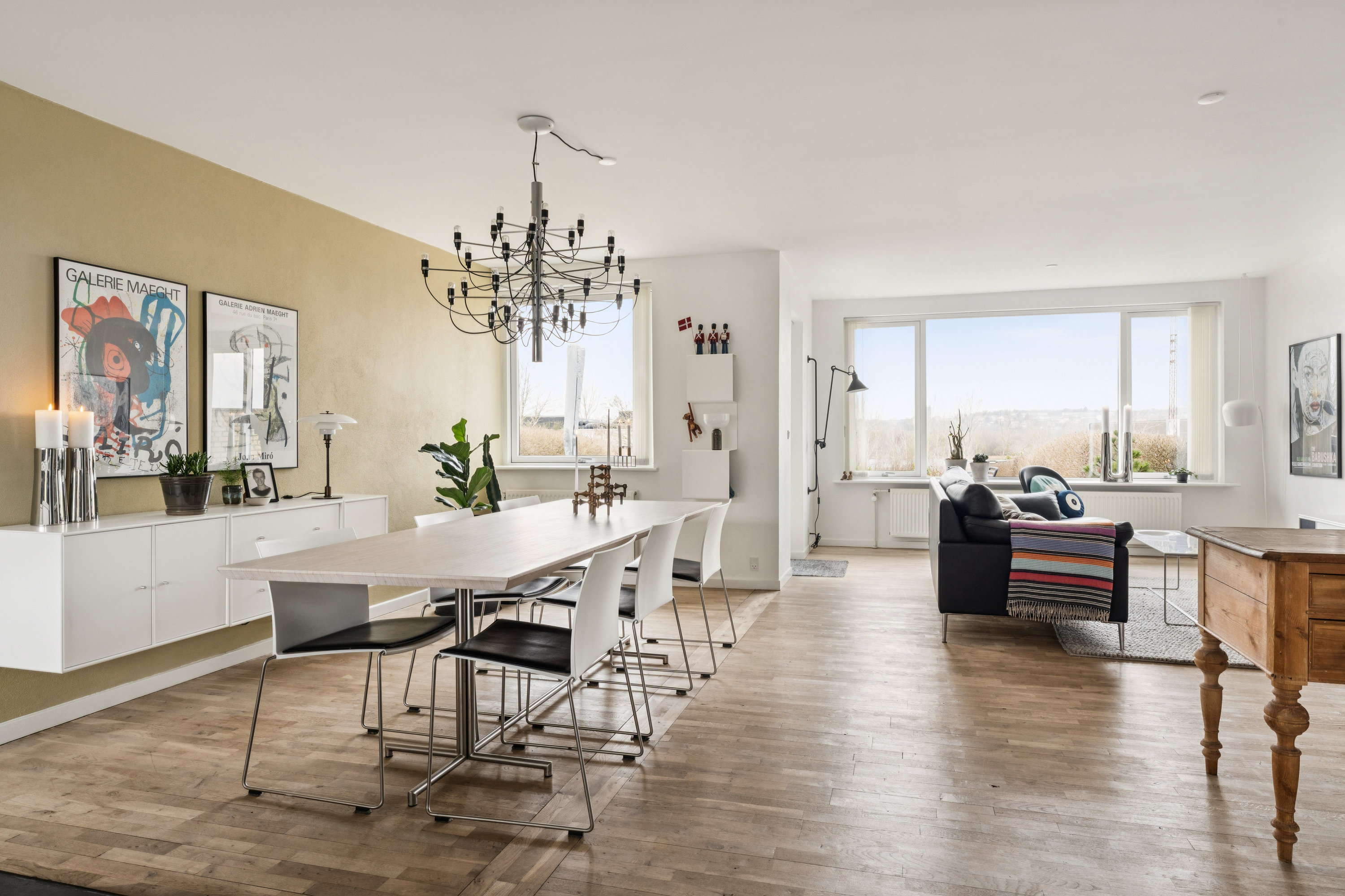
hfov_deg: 78.6
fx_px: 822
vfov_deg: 57.2
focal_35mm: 22
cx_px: 672
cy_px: 448
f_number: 11
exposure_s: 1/15
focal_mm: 22
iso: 800
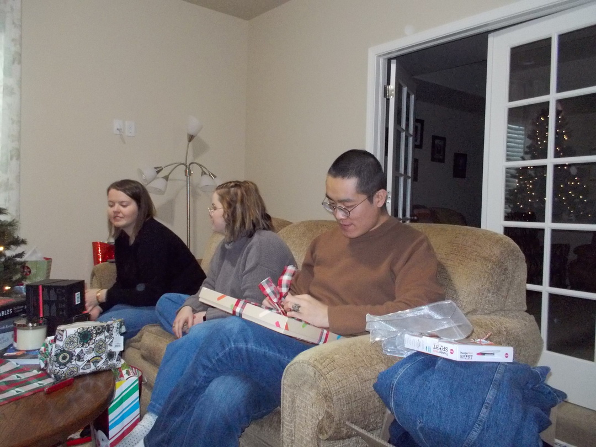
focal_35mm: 29
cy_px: 224
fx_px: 499
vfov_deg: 48.2
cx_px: 298
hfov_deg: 61.7
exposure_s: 1/30
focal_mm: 4.1
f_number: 3.3
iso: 800
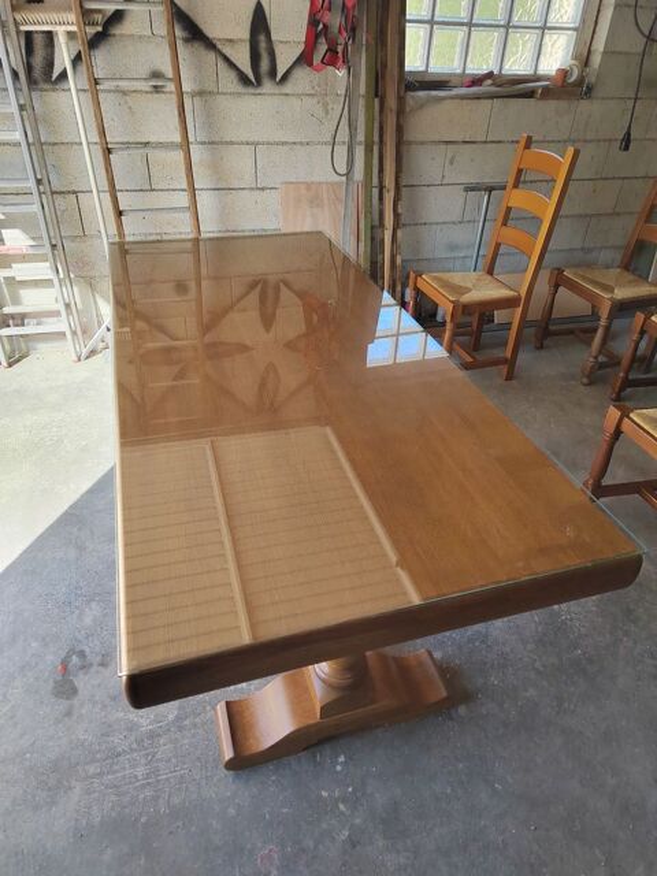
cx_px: 328
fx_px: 582
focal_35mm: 23
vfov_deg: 73.9
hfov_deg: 58.9
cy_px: 438
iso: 107
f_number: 1.9
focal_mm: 5.52
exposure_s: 1/100
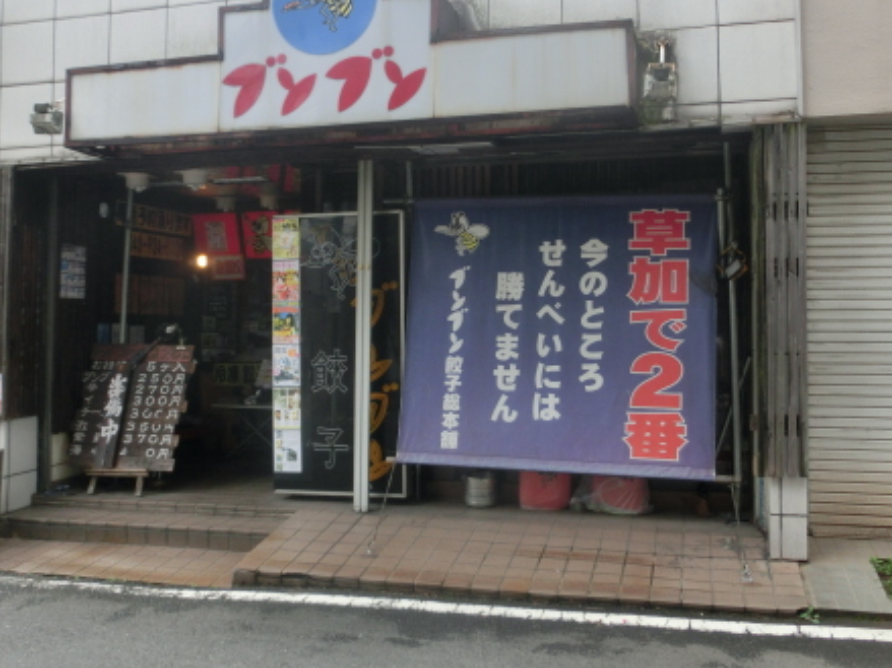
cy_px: 284
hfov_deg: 52.6
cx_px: 459
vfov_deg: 40.6
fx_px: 902
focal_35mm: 35
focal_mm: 4.24
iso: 80
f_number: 3
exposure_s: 1/500
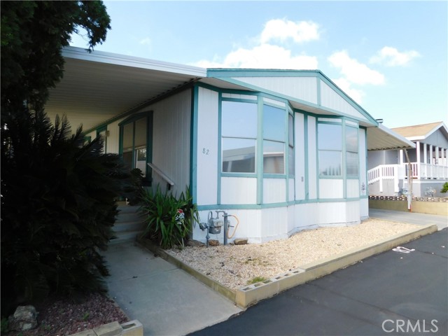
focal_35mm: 23
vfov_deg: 58.9
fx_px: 298
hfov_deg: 73.9
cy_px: 168
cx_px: 224
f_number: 3
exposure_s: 1/500
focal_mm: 4
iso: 125
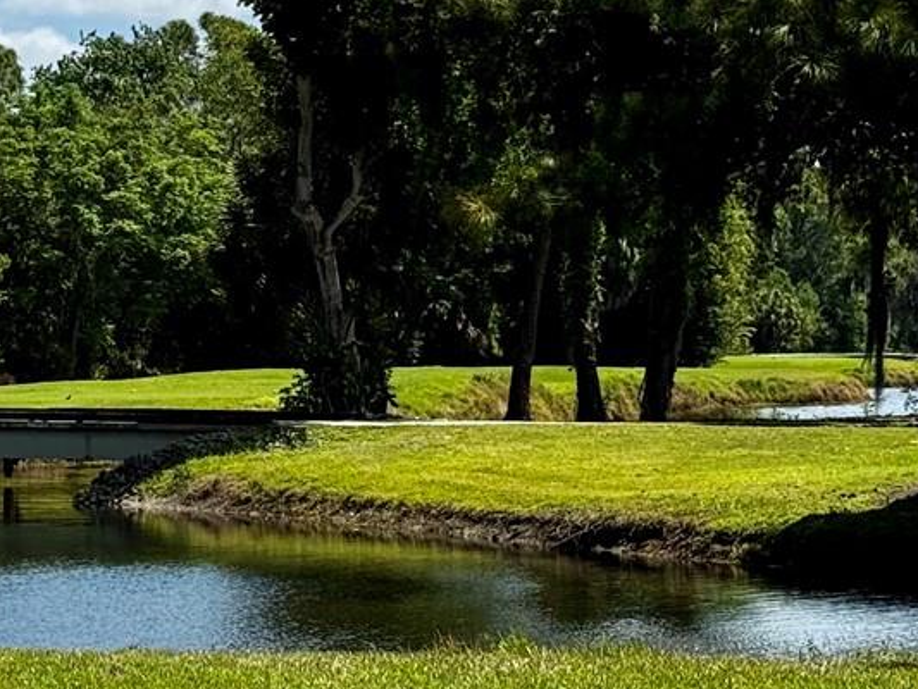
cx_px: 124
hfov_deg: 13.6
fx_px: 3820
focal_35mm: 144
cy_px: 165
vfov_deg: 10.3
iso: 64
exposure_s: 1/4975
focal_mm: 6.76
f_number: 1.78
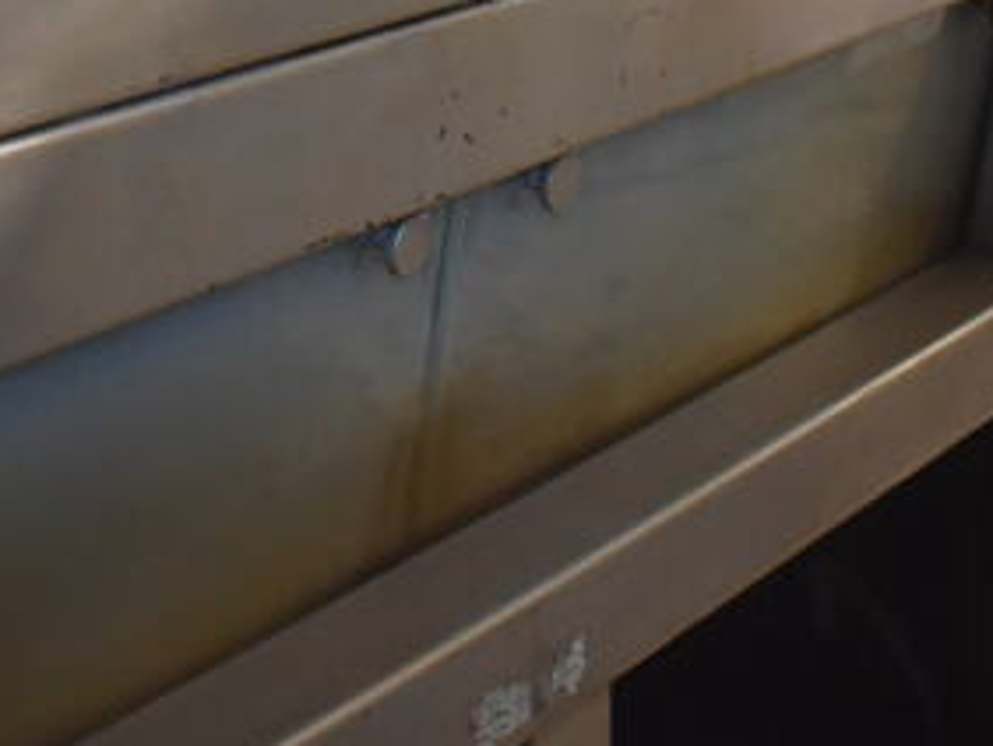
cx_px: 218
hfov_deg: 23.0
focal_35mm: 84
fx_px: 2412
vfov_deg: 16.2
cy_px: -343
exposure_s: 1/60
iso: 1100
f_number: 4
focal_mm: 18
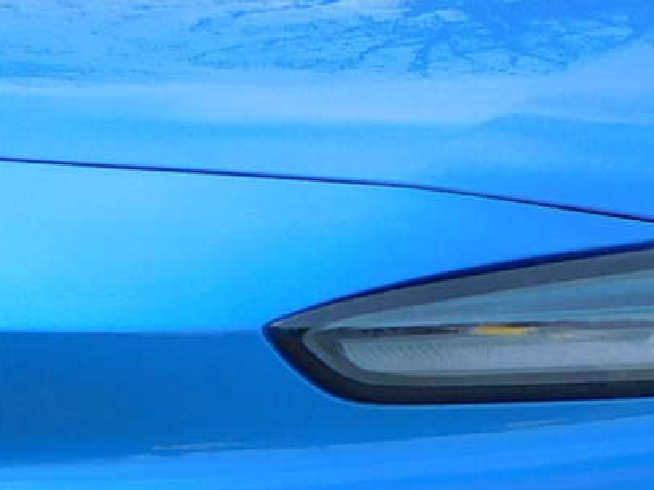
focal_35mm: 2218
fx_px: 41880
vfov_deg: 0.7
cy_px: 911
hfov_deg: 0.9
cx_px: -24
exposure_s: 1/125
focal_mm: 71.7
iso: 125
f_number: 5.6
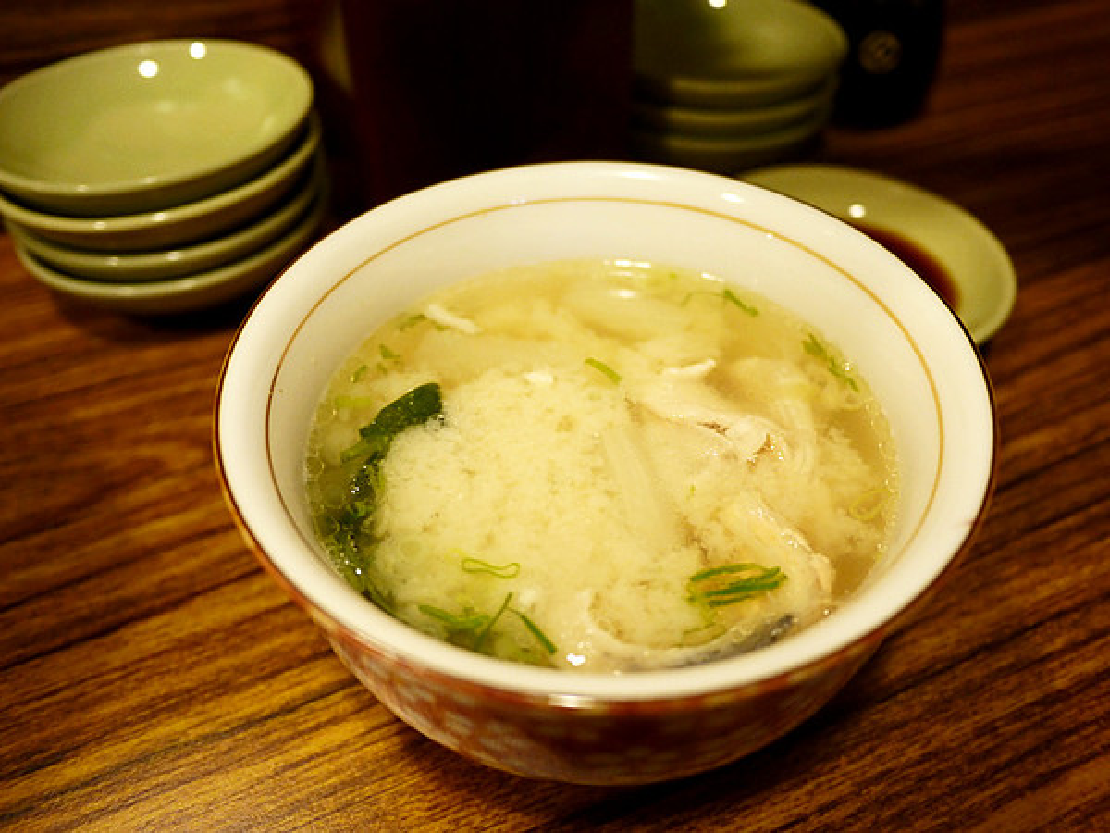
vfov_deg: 49.7
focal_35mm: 28
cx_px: 555
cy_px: 416
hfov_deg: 63.4
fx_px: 898
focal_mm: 14
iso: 800
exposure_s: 1/30
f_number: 2.5
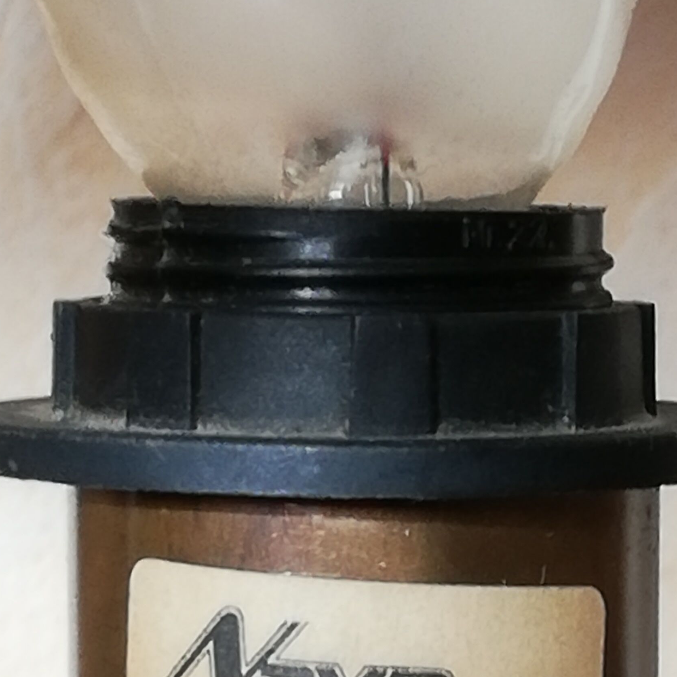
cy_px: 540
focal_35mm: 197
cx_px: 467
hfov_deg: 8.9
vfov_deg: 8.9
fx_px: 4359
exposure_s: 1/33.3
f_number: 2.2
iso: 200
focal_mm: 3.81
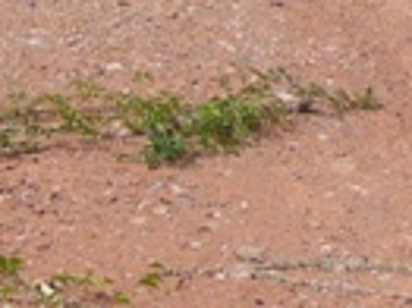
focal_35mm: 262
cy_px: -270
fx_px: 3115
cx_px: -418
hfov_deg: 7.3
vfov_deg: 5.6
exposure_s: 1/640
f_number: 4
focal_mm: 7
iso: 100
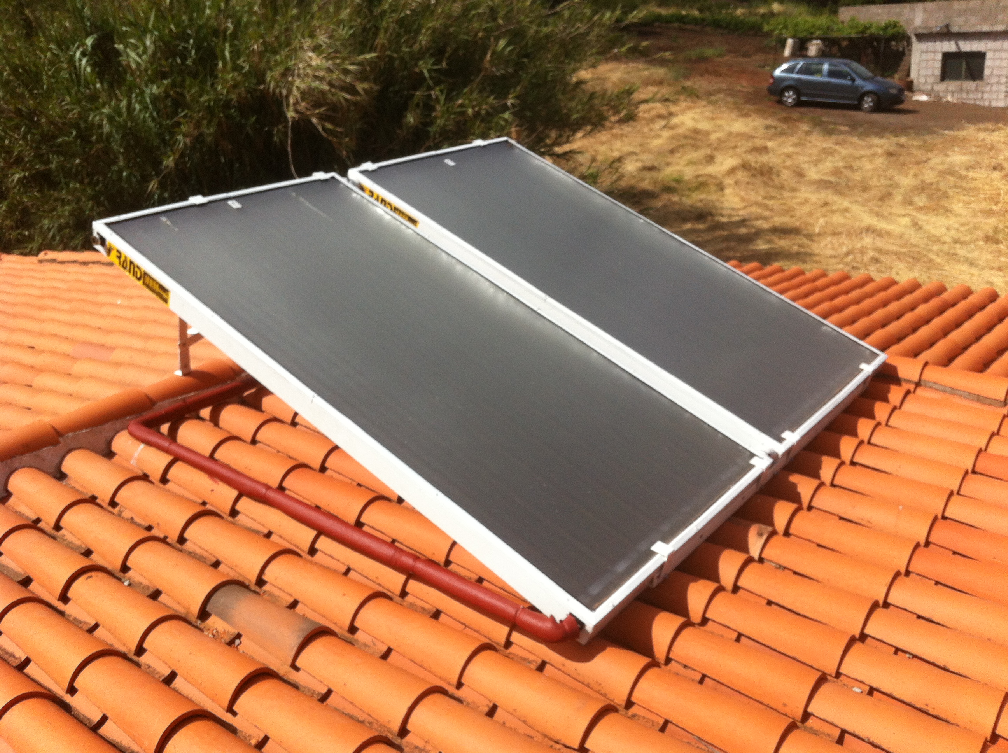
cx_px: 504
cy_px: 376
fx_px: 1018
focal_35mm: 35
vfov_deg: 40.6
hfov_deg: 52.7
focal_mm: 3.85
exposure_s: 1/2320
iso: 80
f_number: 2.8
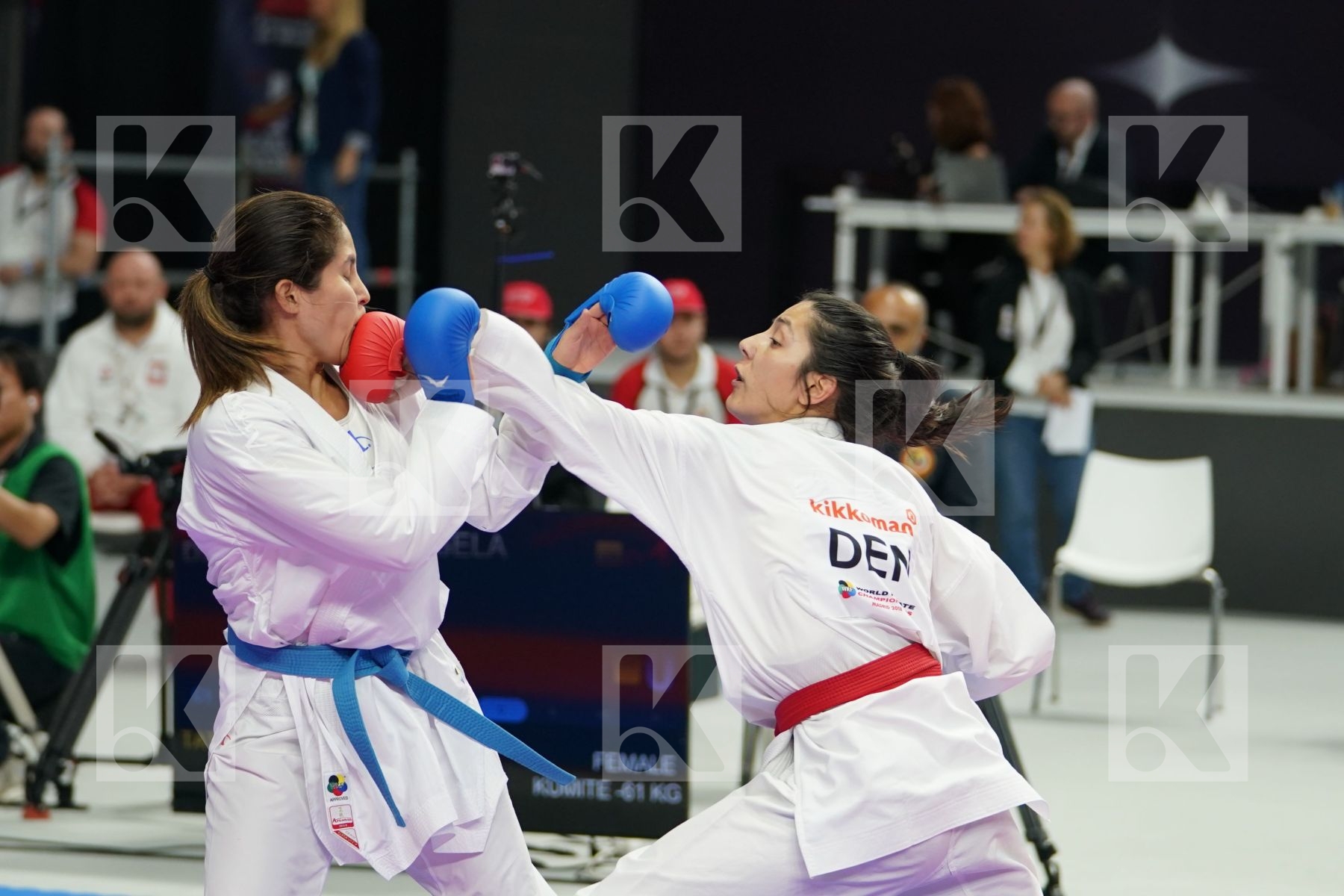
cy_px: 448
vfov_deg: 8.9
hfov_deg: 13.3
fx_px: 5749
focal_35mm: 154
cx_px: 672
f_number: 2.8
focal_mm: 103
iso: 1250
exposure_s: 1/1000
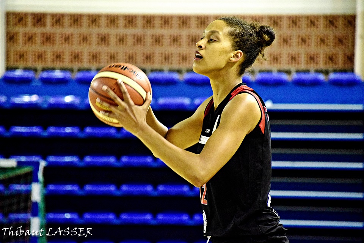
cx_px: 182
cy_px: 122
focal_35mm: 375
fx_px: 3791
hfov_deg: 5.5
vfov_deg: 3.7
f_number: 6.3
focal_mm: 250
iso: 5000
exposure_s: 1/250
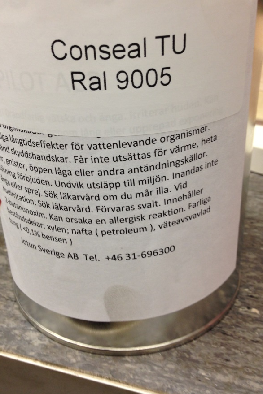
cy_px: 179
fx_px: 438
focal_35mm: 40
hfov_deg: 33.4
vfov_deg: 48.4
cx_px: 132
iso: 64
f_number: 2.4
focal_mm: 4.12
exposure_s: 1/20
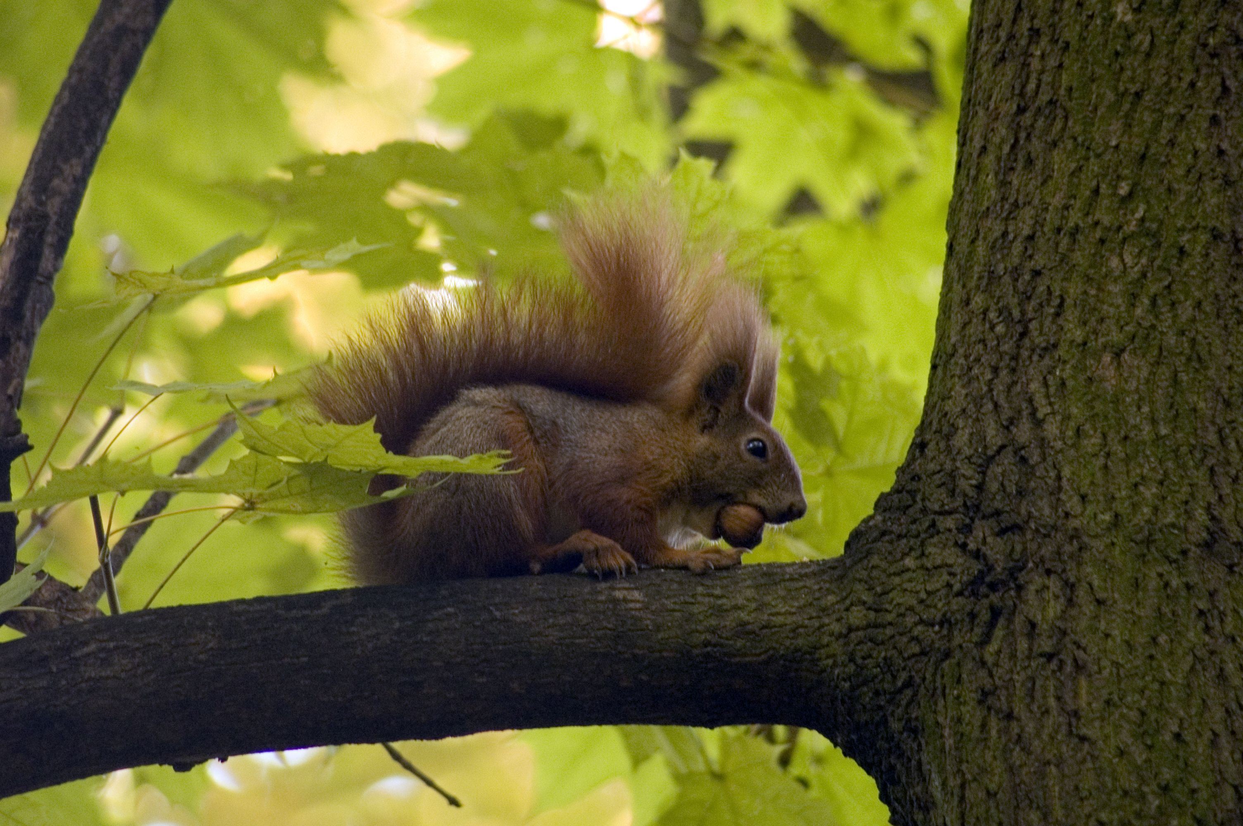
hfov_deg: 4.6
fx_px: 15524
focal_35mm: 450
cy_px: 413
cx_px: 622
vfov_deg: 3.0
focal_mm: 300
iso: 800
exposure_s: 1/60
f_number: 5.6
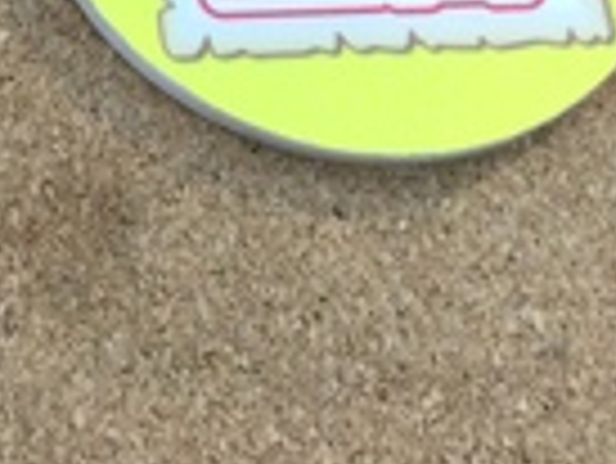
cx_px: -274
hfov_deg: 13.7
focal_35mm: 136
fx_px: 2422
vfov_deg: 10.4
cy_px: -306
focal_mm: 3.3
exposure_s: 1/30
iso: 32
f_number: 2.4
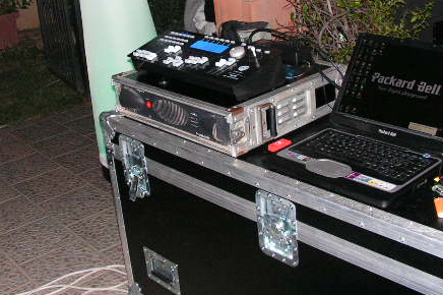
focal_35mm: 55
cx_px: 196
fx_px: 676
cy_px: 88
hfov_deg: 36.2
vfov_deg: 24.4
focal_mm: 6
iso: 200
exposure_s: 1/40
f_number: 3.2
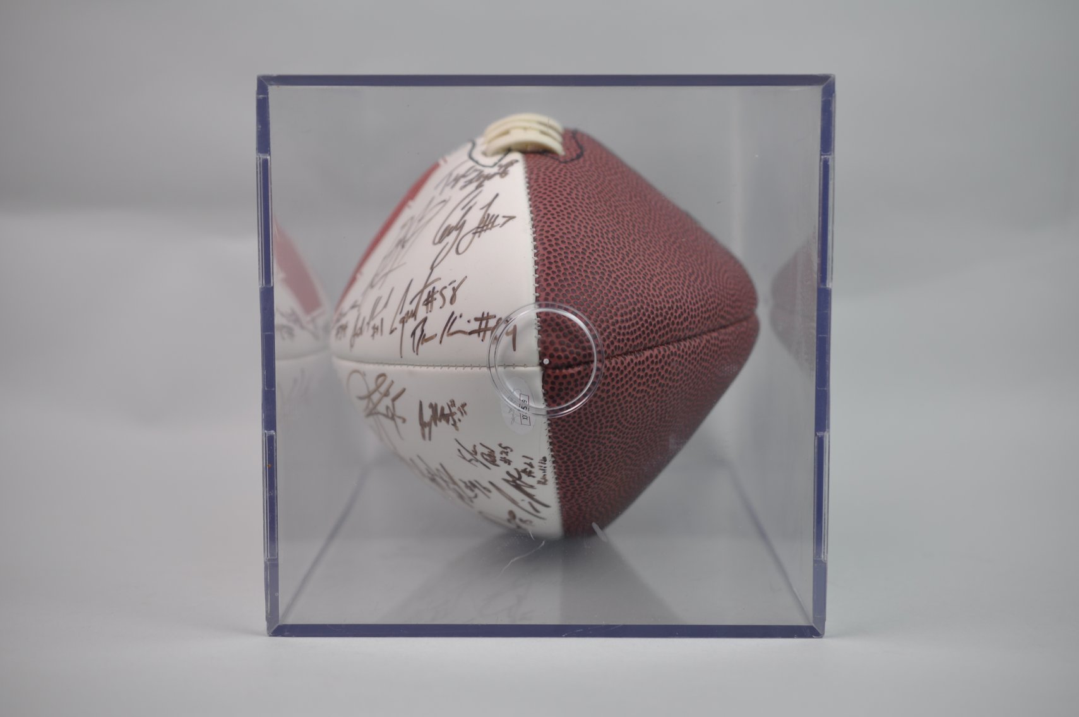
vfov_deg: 22.6
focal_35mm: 60
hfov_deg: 33.4
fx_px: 1796
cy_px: 358
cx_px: 540
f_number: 4
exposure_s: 1/60
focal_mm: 40
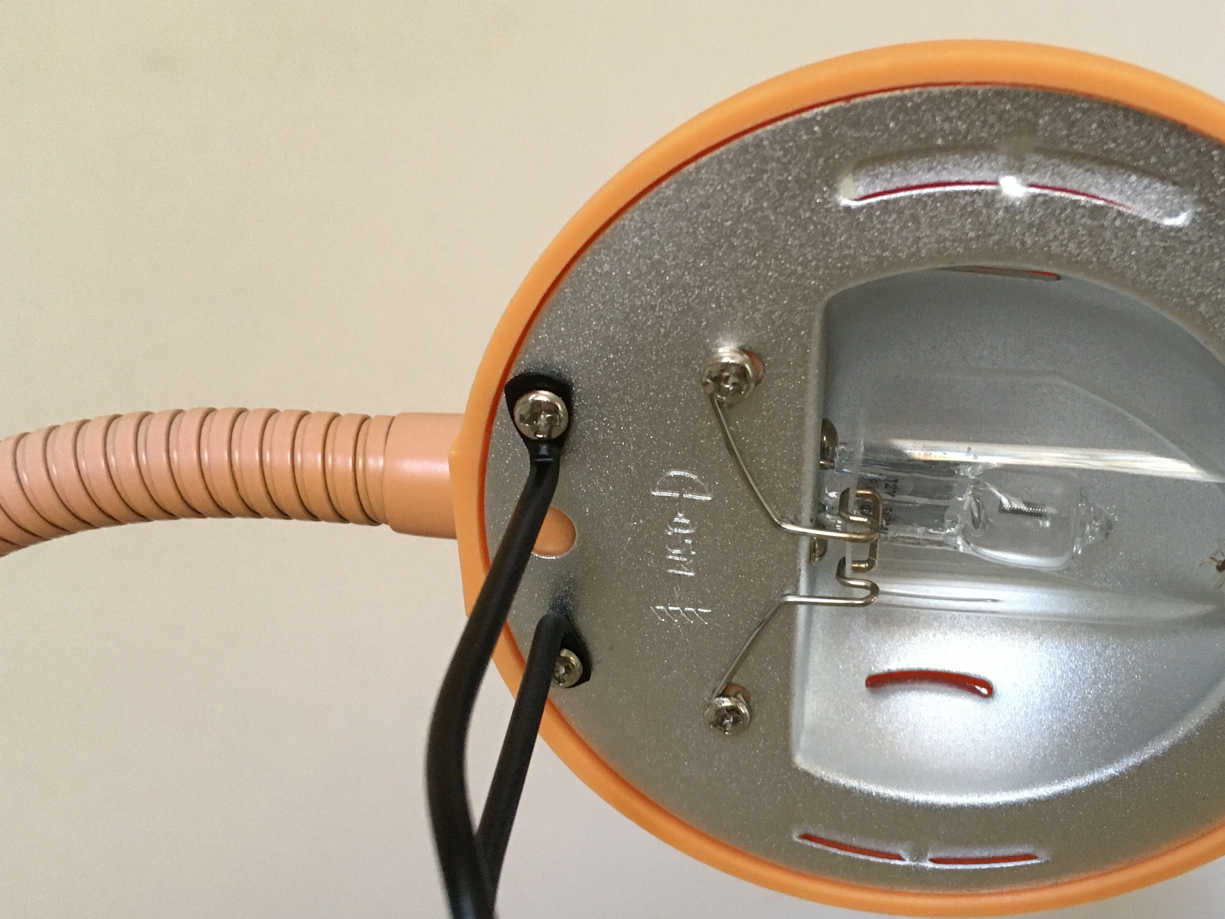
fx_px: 1415
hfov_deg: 46.4
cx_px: 770
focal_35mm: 40
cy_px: 593
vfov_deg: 35.7
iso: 250
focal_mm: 4.15
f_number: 2.2
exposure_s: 1/33
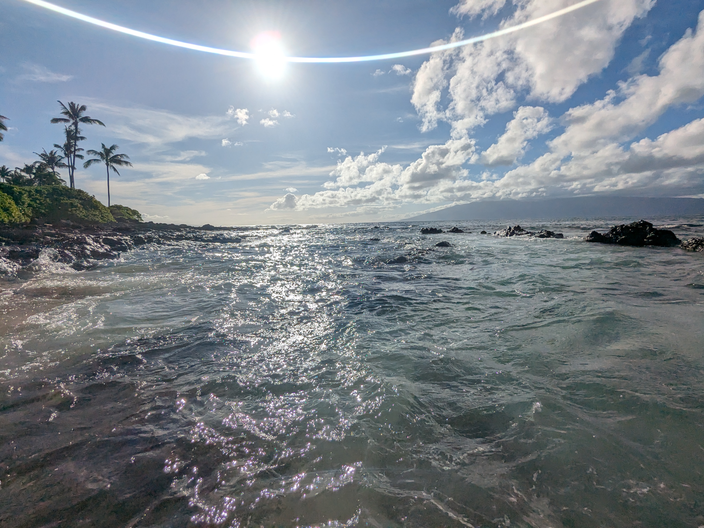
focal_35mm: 16
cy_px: 264
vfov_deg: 78.1
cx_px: 352
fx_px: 325
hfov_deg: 94.5
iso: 66
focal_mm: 2.35
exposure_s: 1/23256
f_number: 2.2
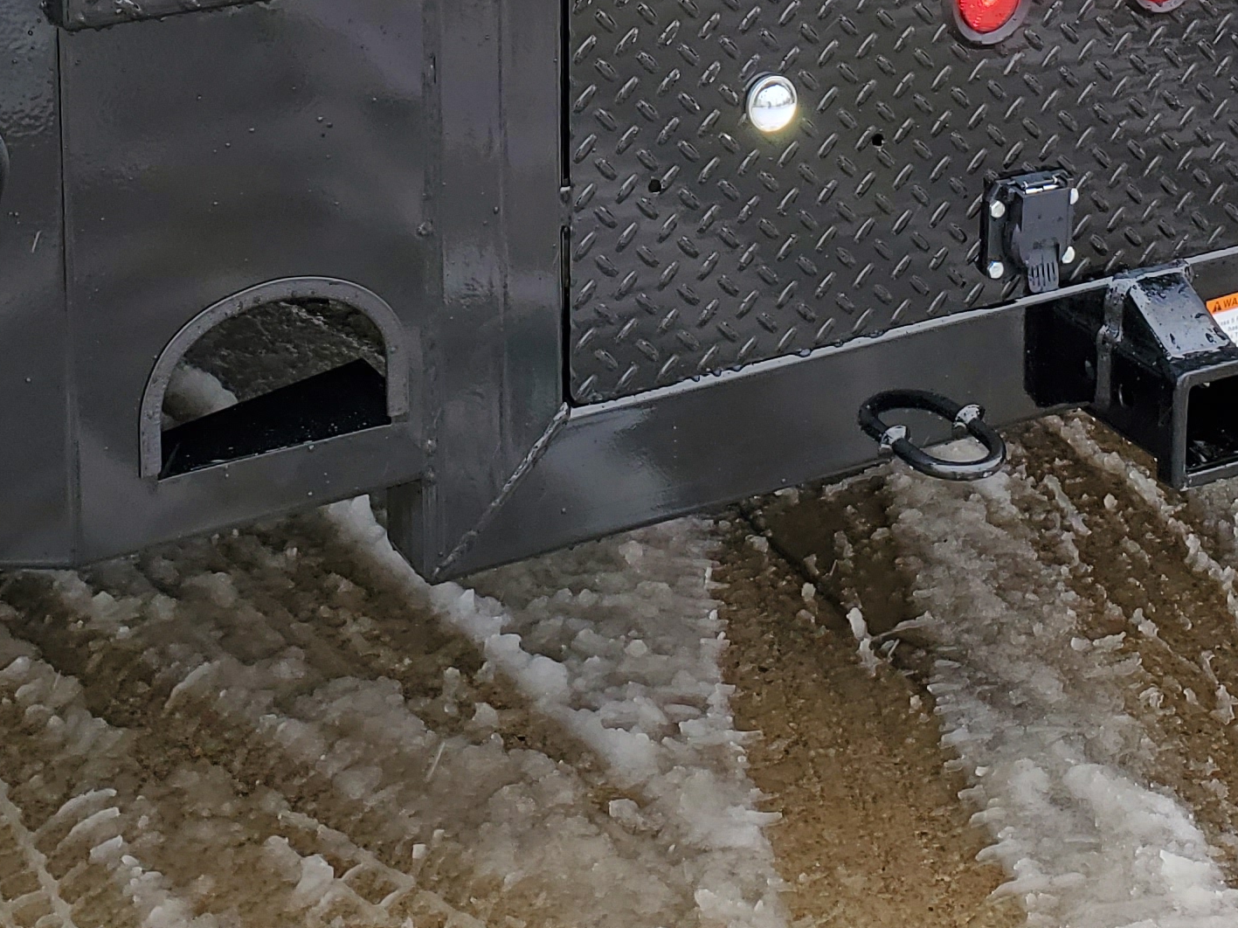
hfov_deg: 26.3
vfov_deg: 18.1
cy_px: -387
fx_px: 2646
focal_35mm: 74
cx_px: 560
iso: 50
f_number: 2.4
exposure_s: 1/190
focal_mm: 4.3
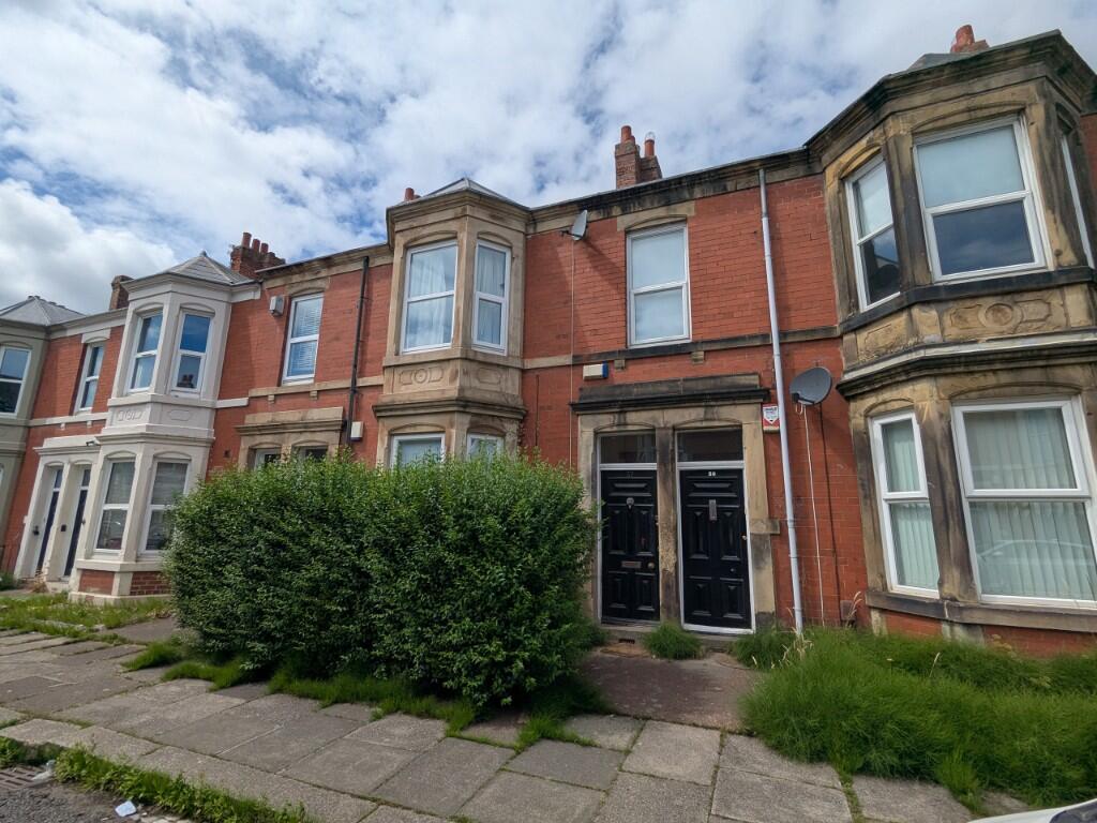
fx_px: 507
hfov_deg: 94.5
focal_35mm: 16
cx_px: 548
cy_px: 412
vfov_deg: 78.1
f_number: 2.2
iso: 50
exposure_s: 1/2653
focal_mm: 2.35
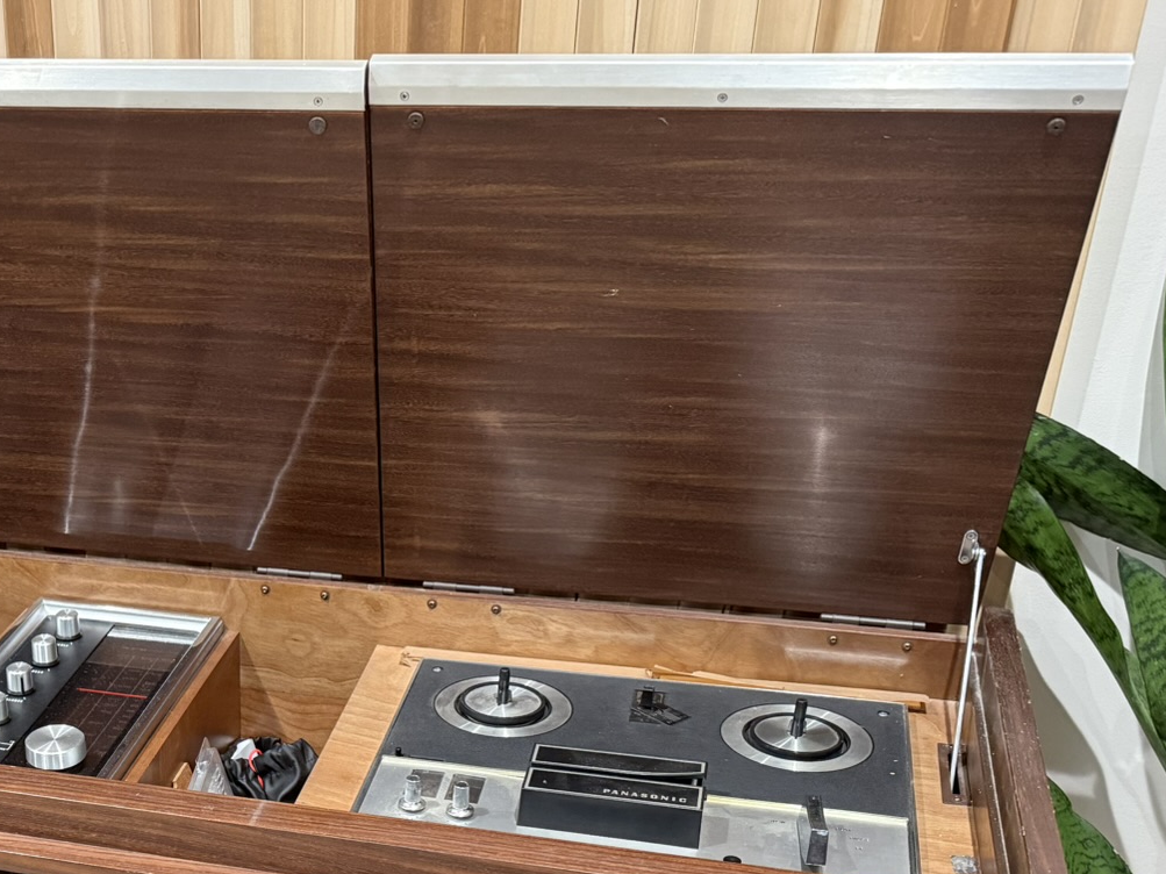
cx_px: 152
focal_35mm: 49
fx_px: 1650
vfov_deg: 28.4
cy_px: 809
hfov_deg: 36.8
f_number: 1.78
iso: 640
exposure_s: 1/40
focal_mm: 6.76
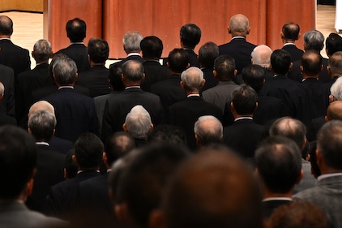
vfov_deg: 5.5
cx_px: 186
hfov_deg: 8.3
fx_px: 2364
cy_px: -127
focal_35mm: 249
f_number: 4
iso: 400
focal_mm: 70
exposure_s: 1/50
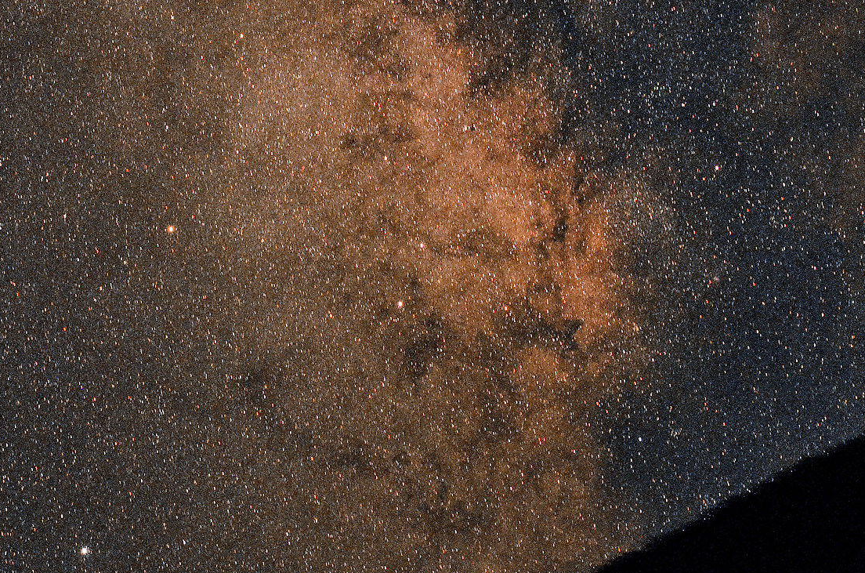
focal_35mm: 114
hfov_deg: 17.8
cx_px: 134
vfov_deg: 11.8
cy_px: -29
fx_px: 2735
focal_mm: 35
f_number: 8
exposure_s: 82
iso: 1600
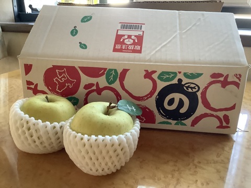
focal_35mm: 31
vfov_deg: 45.4
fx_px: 225
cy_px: 94
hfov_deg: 58.4
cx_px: 126
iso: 400
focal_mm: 3.3
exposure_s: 1/60
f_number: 2.4
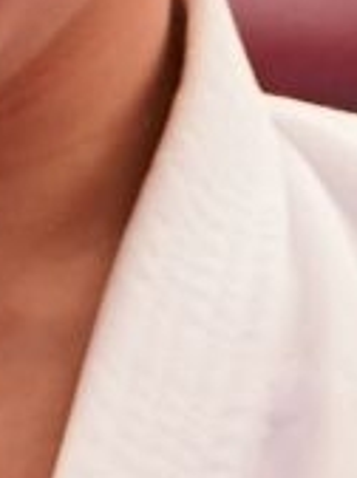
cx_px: 60
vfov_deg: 0.8
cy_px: 280
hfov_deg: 0.6
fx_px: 36275
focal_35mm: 2628
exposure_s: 1/500
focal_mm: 171
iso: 1250
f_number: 2.8
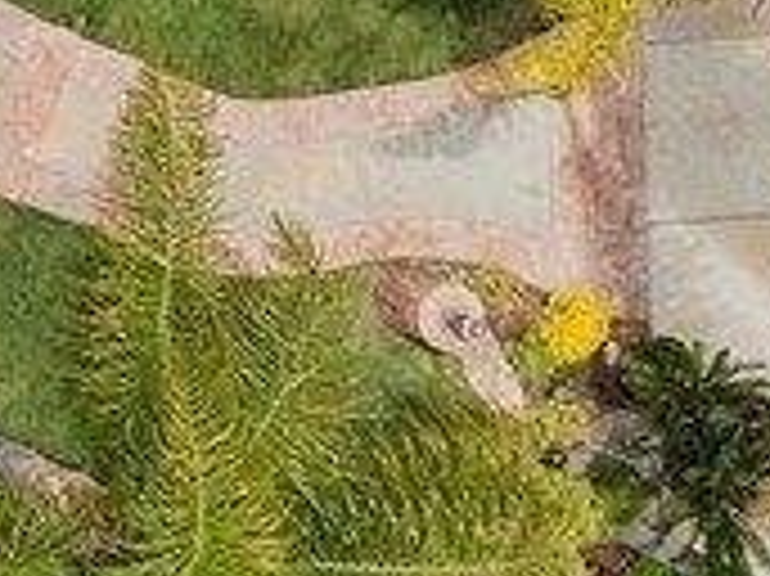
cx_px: -1184
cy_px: -256
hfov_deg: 11.1
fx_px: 3201
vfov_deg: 10.0
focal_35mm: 144
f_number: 2.8
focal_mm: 12.29
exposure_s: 1/2000
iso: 100
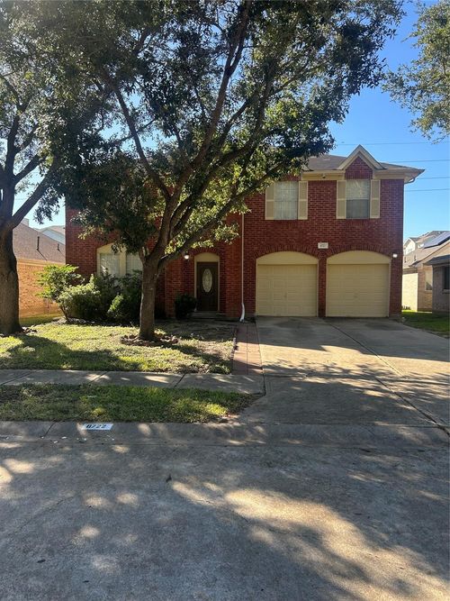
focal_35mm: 26
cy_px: 300
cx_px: 225
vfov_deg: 67.3
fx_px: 451
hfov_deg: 53.0
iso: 50
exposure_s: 1/743
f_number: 1.5
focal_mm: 5.7
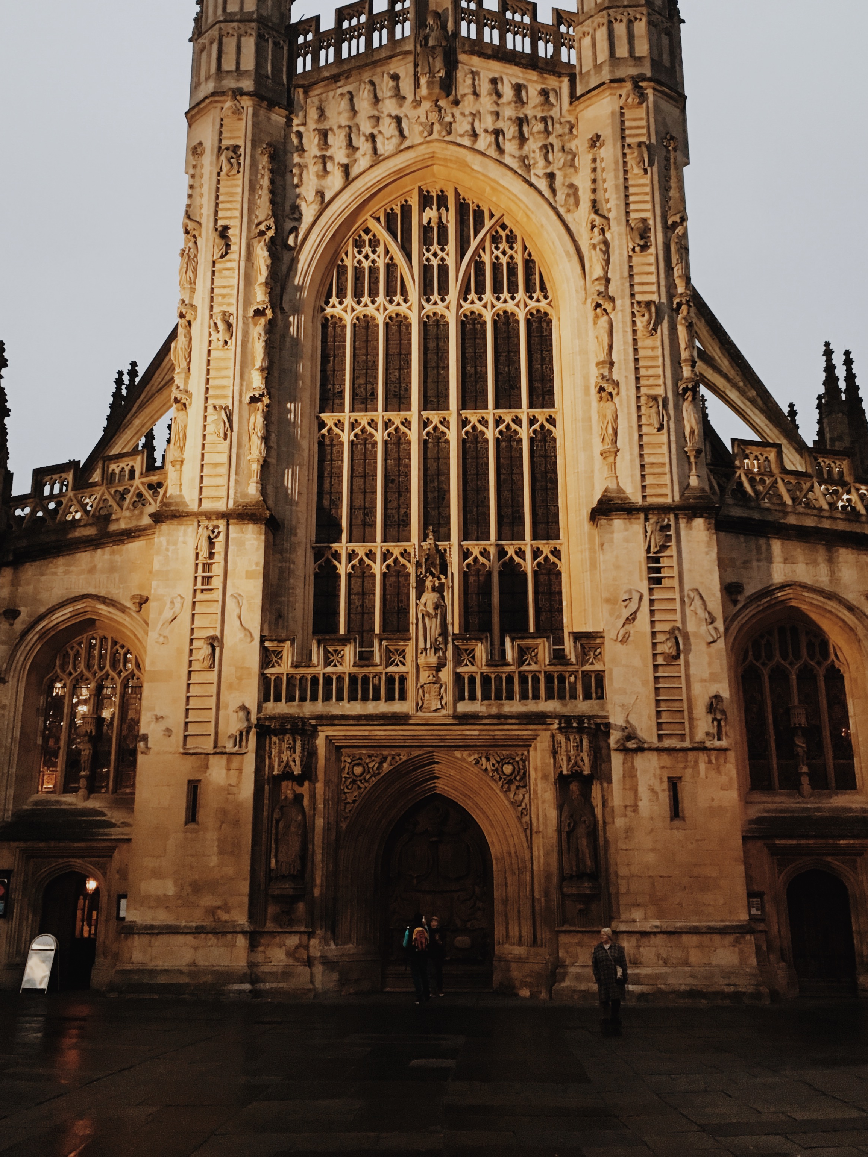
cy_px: 431
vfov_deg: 48.5
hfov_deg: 37.7
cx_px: 417
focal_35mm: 38
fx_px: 1270
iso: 200
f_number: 2.2
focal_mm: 4.15
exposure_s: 1/33
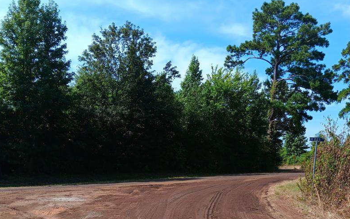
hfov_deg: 53.7
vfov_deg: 34.5
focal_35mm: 36
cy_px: 167
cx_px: 209
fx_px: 343
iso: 20
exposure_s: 1/500
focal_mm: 3.98
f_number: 1.8
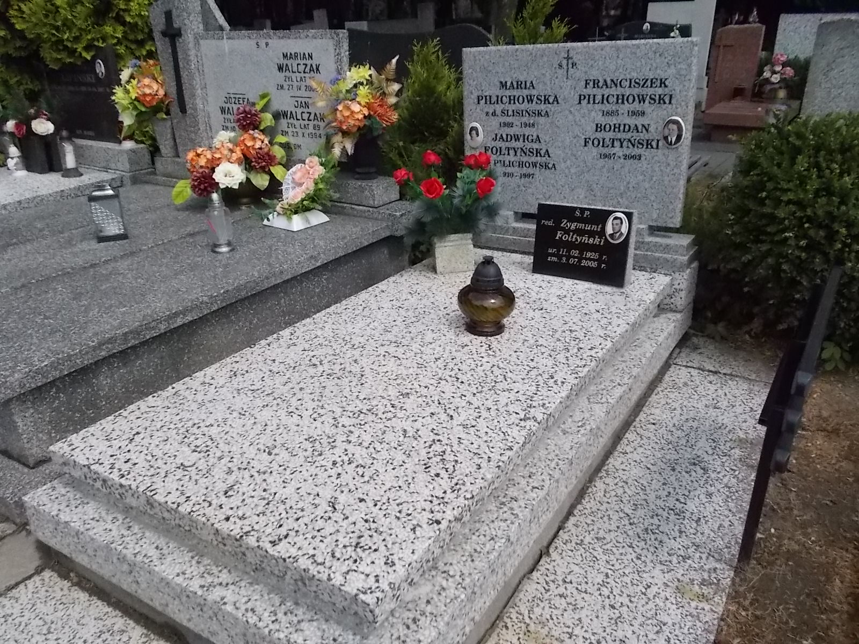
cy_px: 322
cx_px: 430
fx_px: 645
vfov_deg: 53.1
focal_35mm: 26
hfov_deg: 67.3
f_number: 8
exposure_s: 1/1000
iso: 400
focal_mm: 4.6
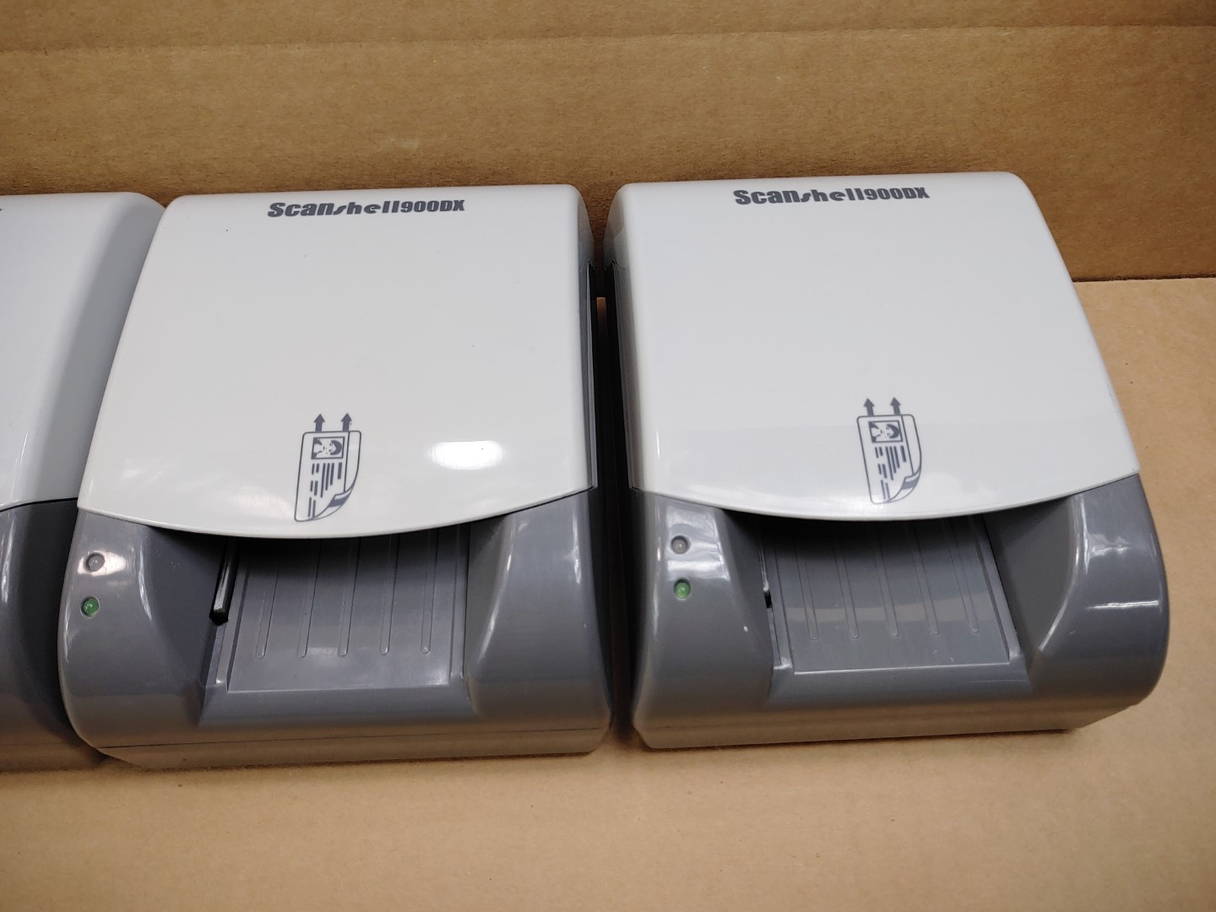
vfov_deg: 53.1
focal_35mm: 26
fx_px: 913
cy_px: 456
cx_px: 608
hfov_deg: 67.3
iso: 50
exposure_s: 1/172
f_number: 1.8
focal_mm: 4.36
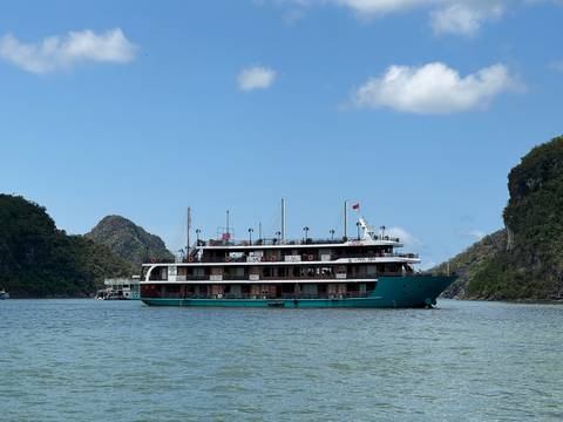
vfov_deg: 19.1
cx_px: 282
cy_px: 211
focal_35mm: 77
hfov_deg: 25.3
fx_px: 1252
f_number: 2.8
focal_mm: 9
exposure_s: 1/1206
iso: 25
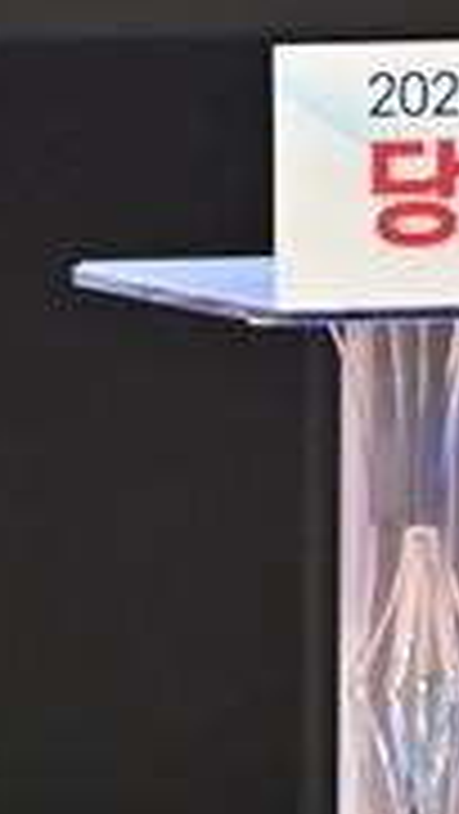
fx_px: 16054
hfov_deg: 1.6
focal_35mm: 743
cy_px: -133
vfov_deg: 2.9
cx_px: 1341
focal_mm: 200
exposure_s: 1/250
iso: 2000
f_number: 5
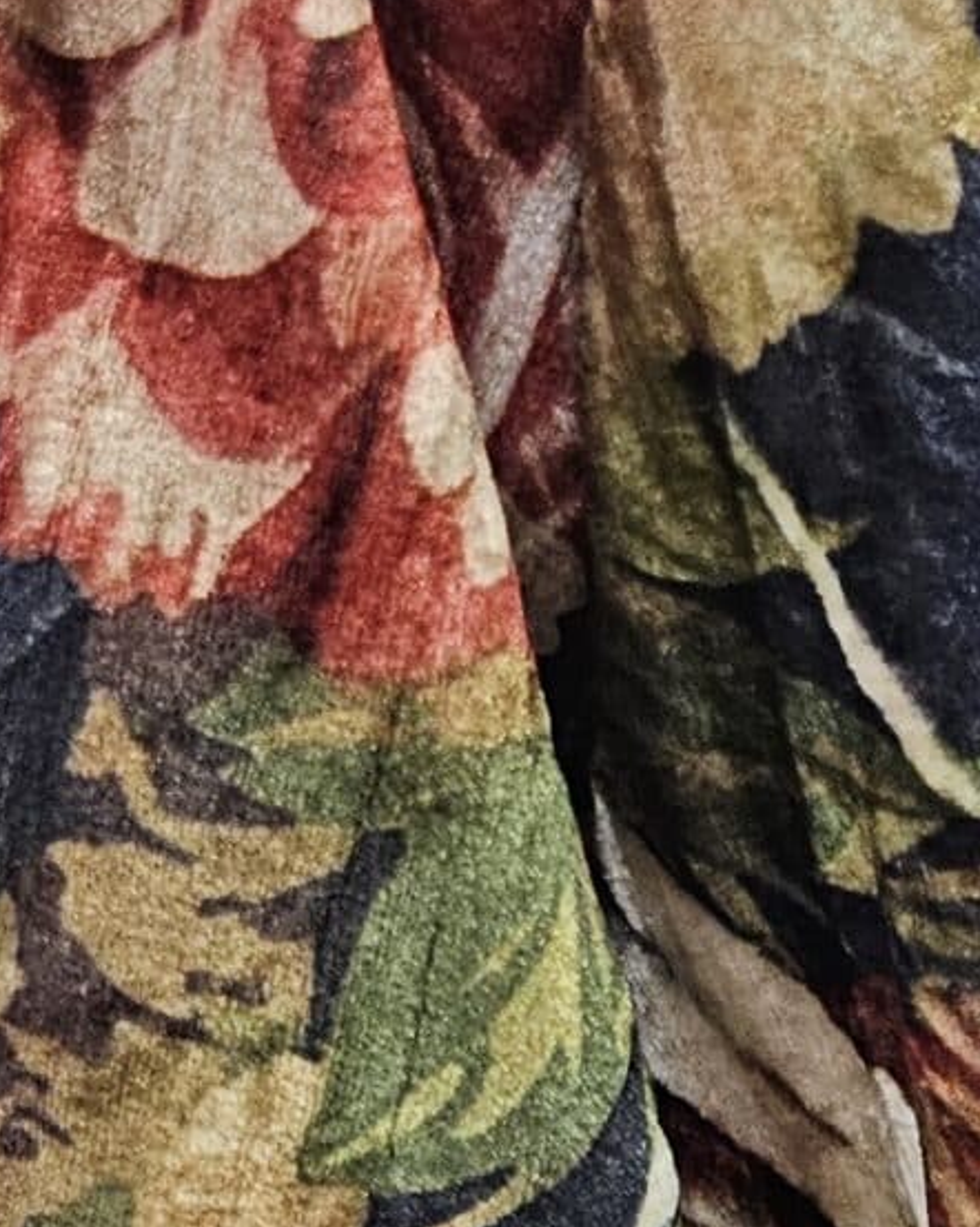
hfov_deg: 12.3
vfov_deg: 14.1
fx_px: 4244
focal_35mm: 117
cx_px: 1639
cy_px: 2367
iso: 640
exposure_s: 1/120
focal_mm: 6.3
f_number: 1.7
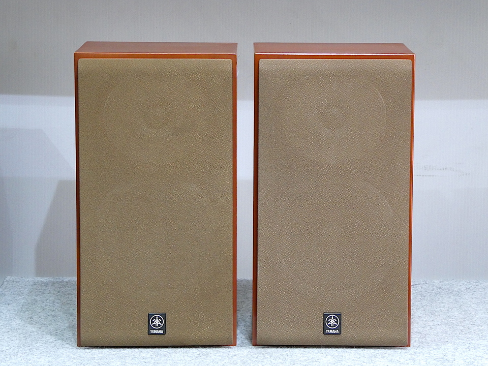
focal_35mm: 135
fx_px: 1903
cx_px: 244
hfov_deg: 14.6
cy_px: 183
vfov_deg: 11.0
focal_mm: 24.2
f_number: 5.6
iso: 400
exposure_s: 1/8
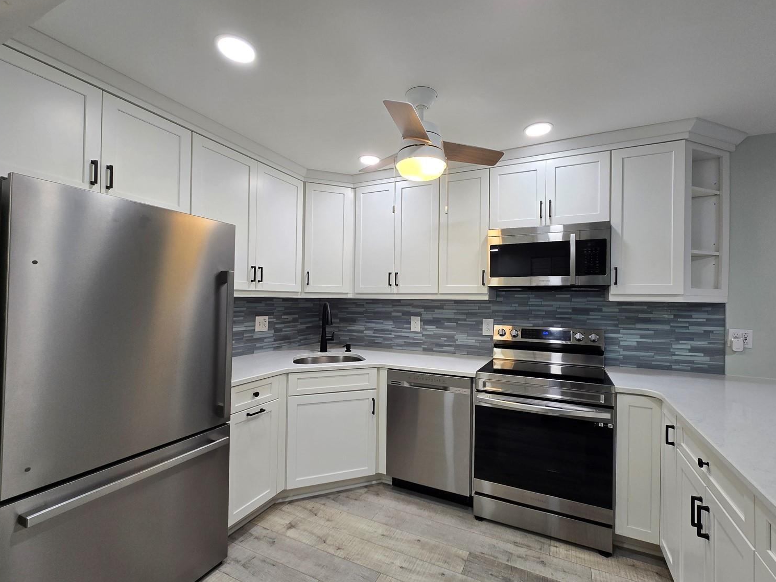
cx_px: 410
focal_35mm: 14
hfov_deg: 102.0
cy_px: 297
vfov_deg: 85.6
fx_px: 314
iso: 64
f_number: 2.2
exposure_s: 1/60
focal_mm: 2.2
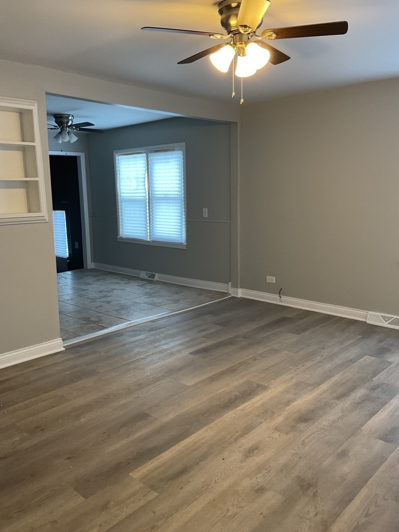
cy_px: 266
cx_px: 200
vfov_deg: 61.7
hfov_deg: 48.2
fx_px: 446
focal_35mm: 29
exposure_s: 1/60
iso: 125
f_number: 1.8
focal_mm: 3
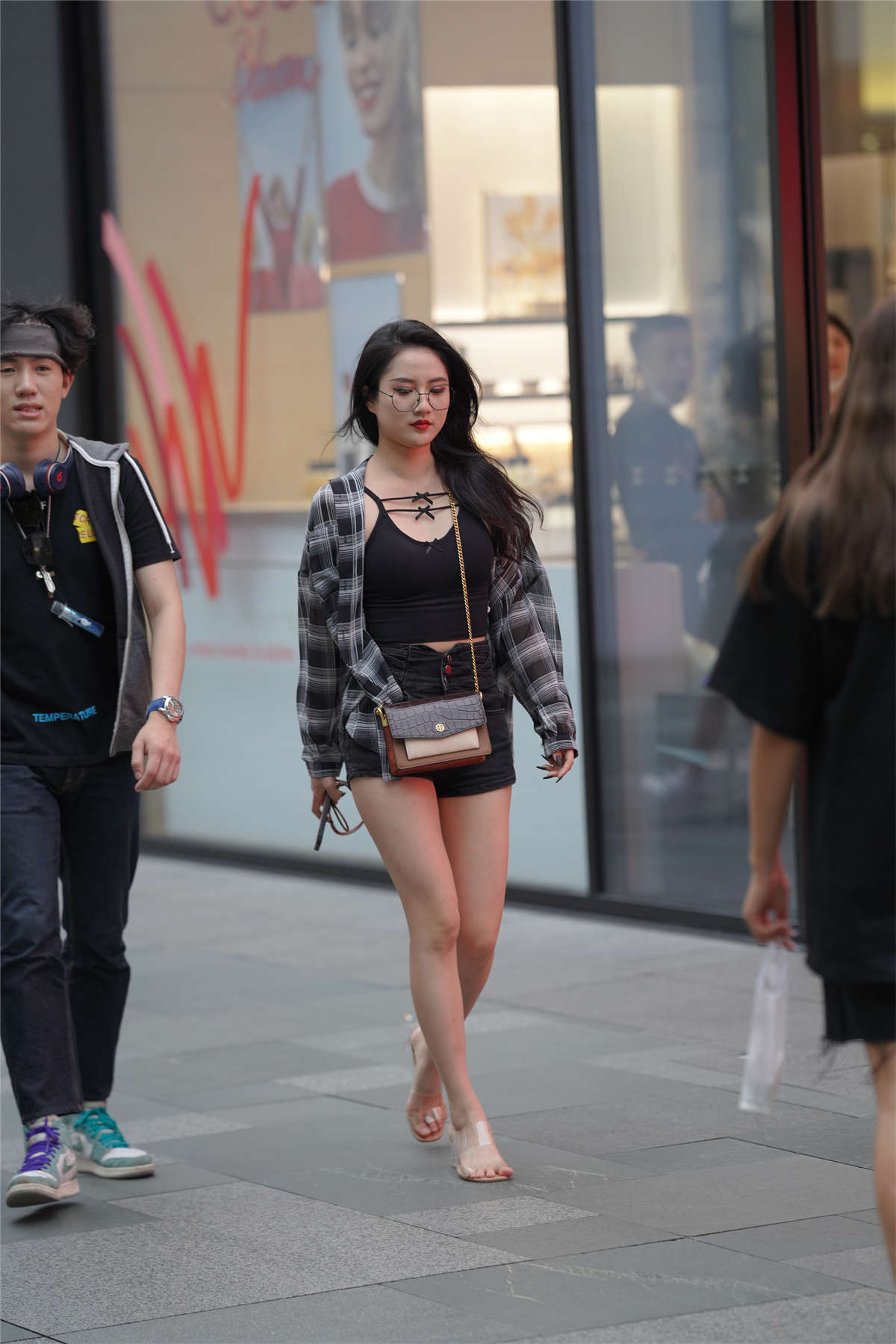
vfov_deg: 15.2
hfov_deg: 10.2
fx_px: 5040
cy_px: 672
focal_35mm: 135
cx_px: 448
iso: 640
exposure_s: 1/500
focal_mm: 135
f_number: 2.5
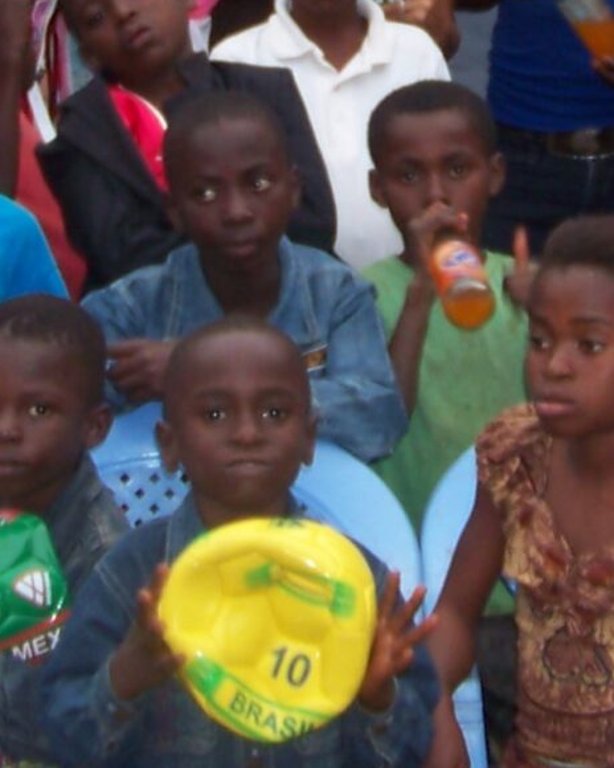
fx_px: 3521
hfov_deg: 10.0
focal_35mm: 155
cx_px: 447
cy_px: 77
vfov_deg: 12.3
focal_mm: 5.85
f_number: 2.8
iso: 64
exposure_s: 1/30
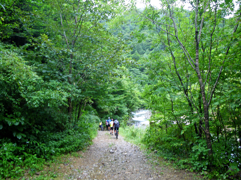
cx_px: 120
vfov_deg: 49.7
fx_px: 195
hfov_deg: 63.4
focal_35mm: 28
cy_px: 90
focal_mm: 5
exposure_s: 1/50
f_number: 3.5
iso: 160
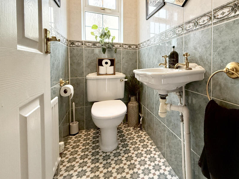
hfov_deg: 85.6
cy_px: 66
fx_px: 124
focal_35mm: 18
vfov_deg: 70.3
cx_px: 153
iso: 400
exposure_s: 1/100
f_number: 2.2
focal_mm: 2.22
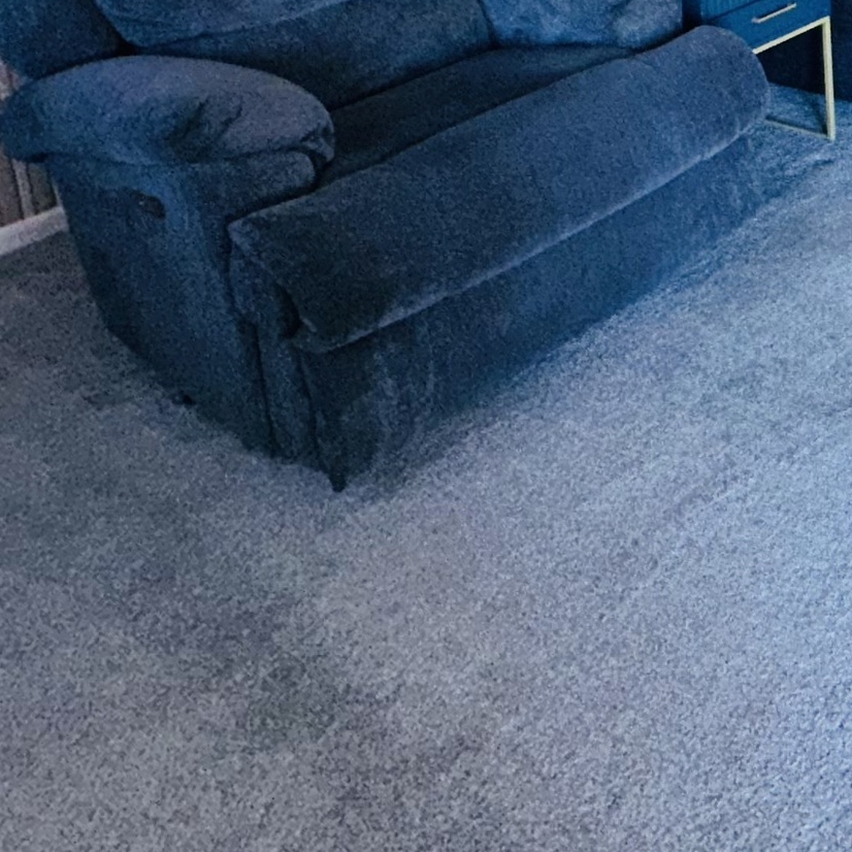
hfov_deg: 30.9
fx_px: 1281
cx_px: 1029
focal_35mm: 46
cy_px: -143
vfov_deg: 31.5
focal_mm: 2.22
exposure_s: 1/89
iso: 80
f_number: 2.2
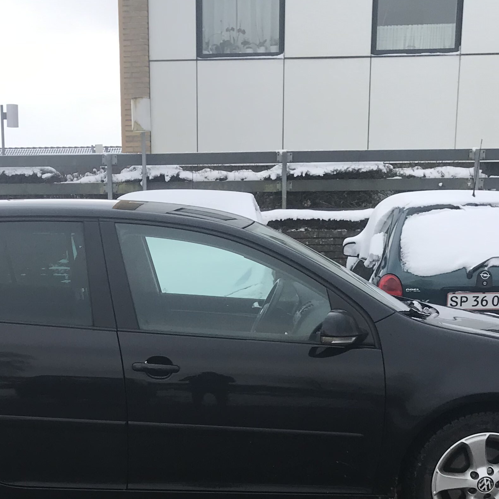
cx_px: 195
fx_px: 1027
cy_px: 528
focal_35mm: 63
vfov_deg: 25.6
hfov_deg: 27.2
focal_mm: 3.99
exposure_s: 1/736
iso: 20
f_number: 1.8
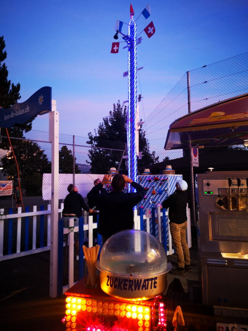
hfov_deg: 51.3
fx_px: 258
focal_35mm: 27
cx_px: 124
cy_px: 166
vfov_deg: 65.3
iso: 160
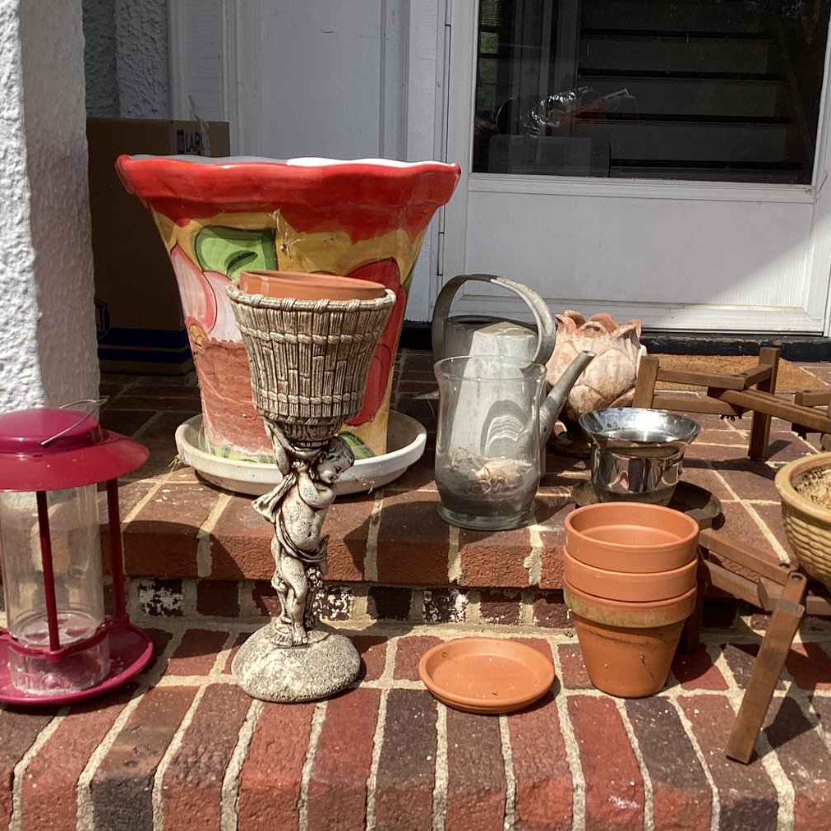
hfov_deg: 40.9
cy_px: 441
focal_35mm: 41
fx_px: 1114
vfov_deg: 40.9
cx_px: 458
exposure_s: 1/1733
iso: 25
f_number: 2.4
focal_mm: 3.3
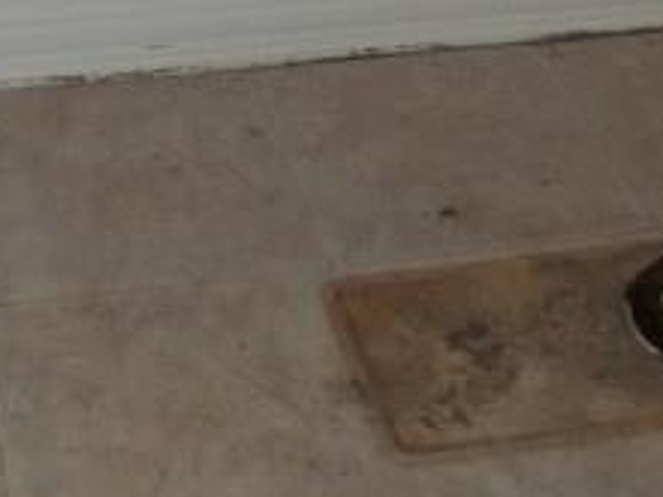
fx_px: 1839
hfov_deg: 20.4
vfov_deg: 14.6
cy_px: -199
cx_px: 250
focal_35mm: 96
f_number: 3.3
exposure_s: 1/30
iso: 64
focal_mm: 5.9
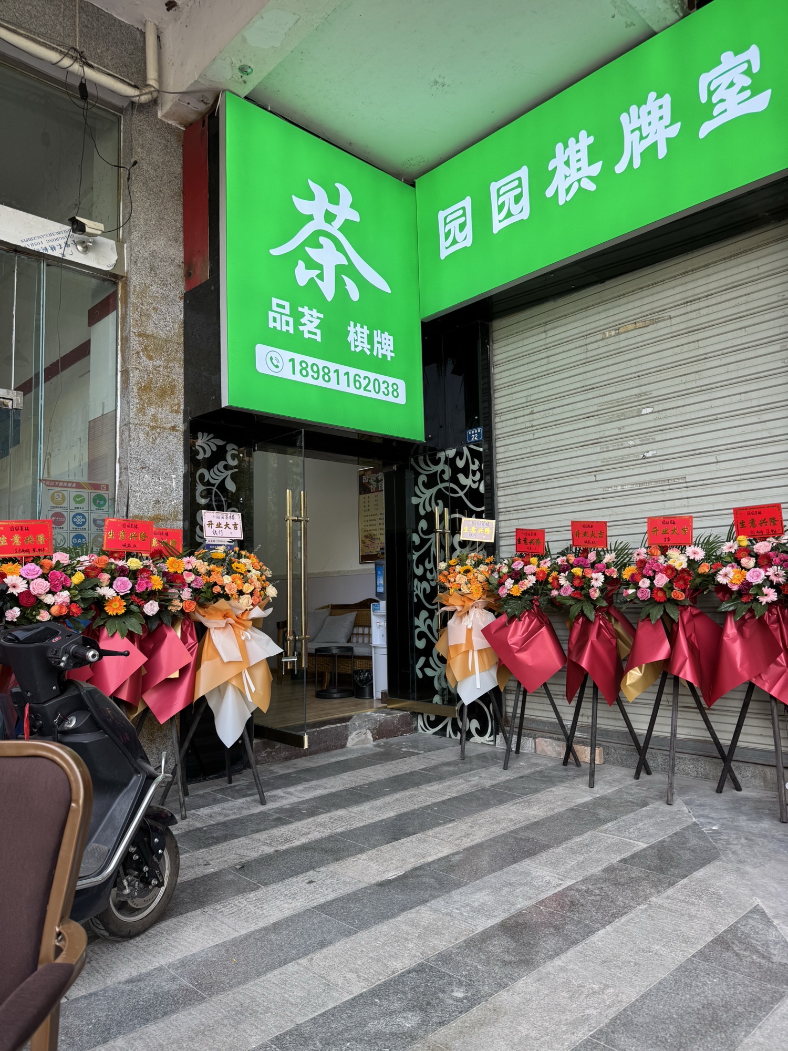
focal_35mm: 24
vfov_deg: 71.6
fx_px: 728
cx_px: 394
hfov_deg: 56.8
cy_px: 526
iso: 64
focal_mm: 6.76
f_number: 1.78
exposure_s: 1/173
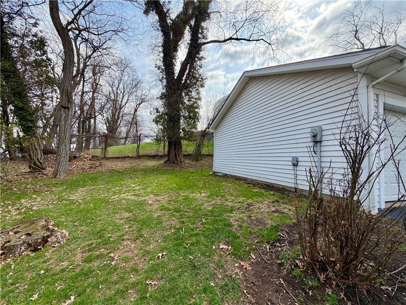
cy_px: 152
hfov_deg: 102.1
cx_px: 203
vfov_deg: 85.7
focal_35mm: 14
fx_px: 164
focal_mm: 2.22
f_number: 2.2
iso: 40
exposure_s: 1/760
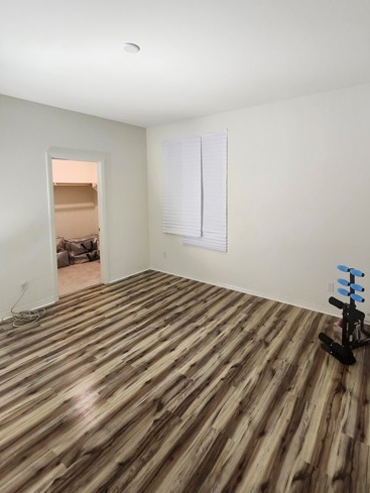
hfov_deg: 74.3
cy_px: 205
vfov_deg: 90.2
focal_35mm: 17
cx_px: 213
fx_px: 242
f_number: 2.2
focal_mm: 1.74
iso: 200
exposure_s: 1/60
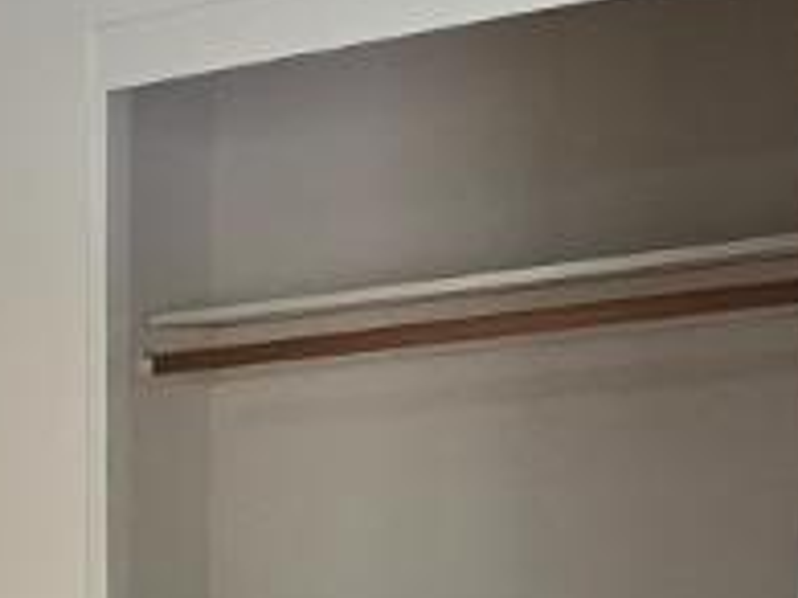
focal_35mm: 100
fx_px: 2304
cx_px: -851
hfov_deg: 15.3
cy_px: 1096
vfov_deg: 13.2
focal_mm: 2.2
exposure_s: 1/60
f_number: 2.2
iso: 125
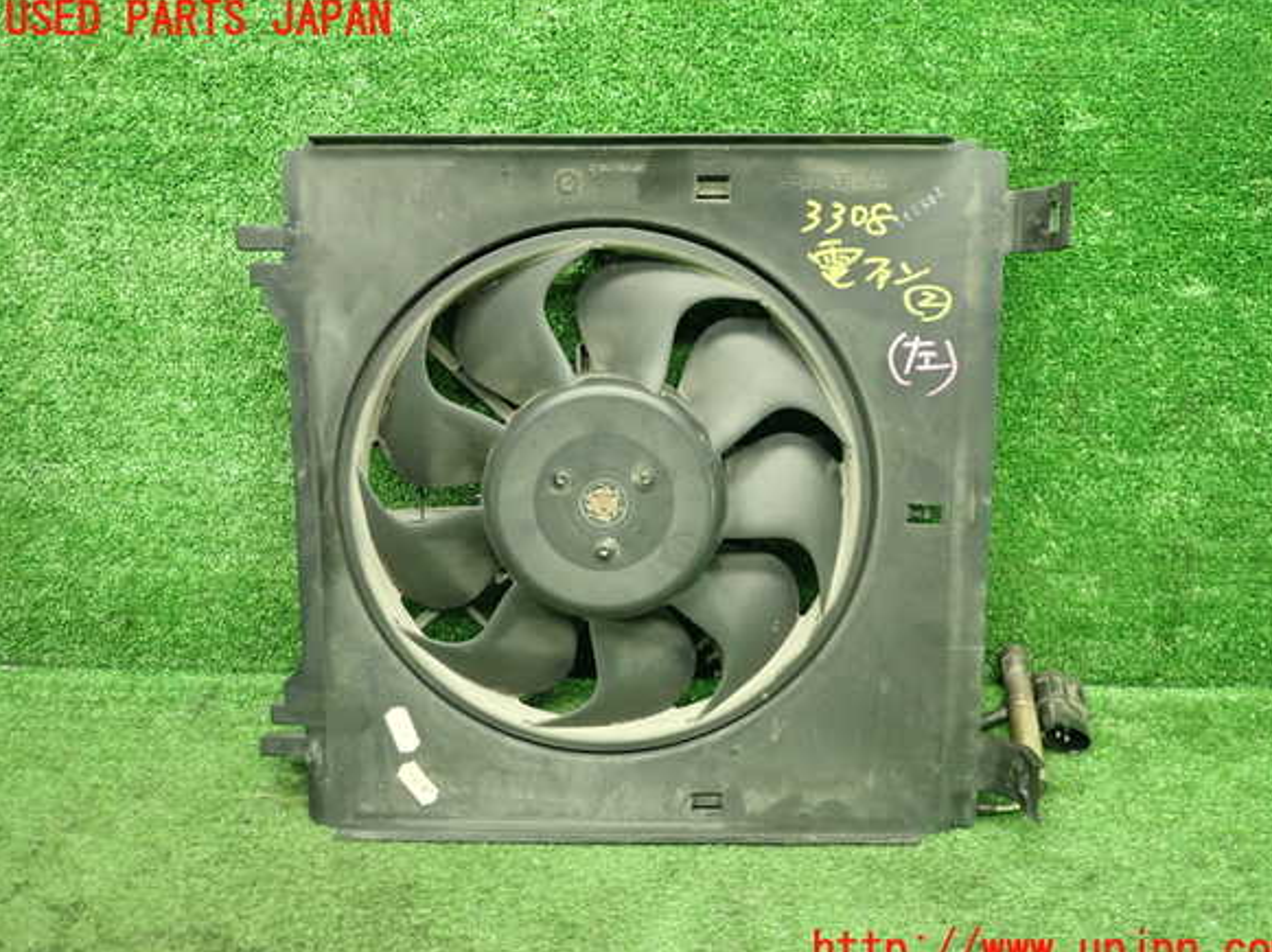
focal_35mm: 31
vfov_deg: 45.4
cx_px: 650
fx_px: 1138
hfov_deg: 58.4
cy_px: 486
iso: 800
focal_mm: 5.5
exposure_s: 1/60
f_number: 2.3
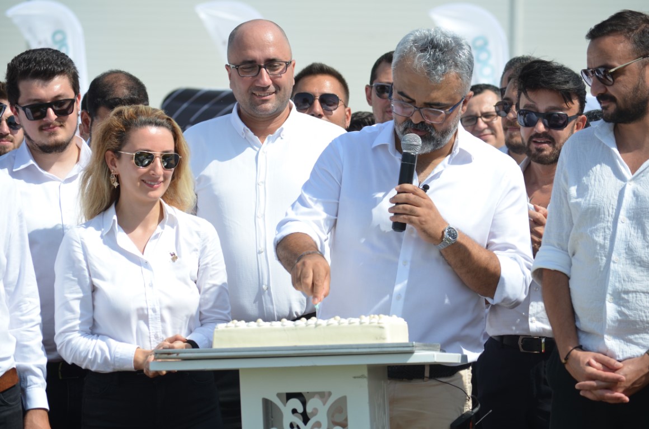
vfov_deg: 8.3
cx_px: 324
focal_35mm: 165
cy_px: 214
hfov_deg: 12.5
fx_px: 2968
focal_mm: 110
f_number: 6.3
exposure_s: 1/1600
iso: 400
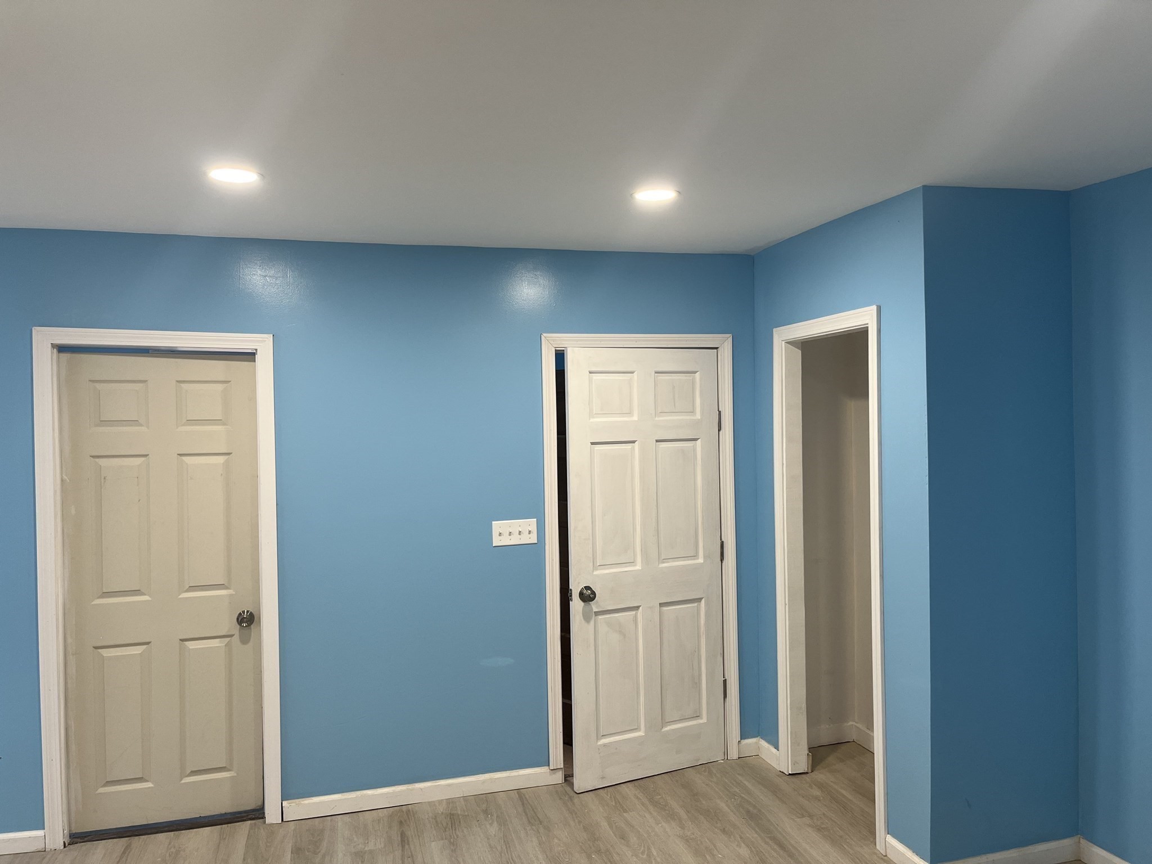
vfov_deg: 53.1
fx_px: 865
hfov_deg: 67.3
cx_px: 576
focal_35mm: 26
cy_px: 432
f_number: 1.6
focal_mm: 5.1
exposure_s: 1/60
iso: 80
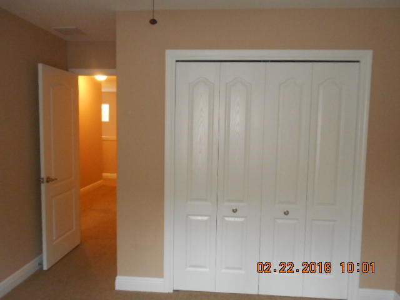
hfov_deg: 61.7
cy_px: 150
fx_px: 335
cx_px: 200
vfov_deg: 48.2
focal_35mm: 29
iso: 640
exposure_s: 1/25
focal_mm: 5.2
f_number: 4
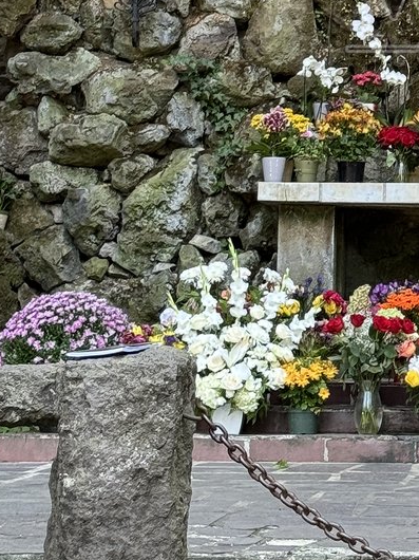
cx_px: 521
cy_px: -3
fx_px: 2342
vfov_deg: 13.4
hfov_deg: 10.0
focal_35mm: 145
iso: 100
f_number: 1.78
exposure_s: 1/104
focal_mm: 6.76
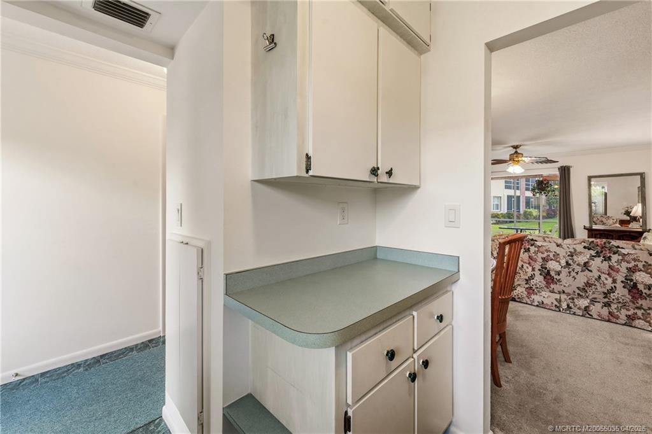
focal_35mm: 14
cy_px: 217
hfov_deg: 104.3
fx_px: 253
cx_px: 326
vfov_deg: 81.2
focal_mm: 14
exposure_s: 1/3
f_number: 9
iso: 250
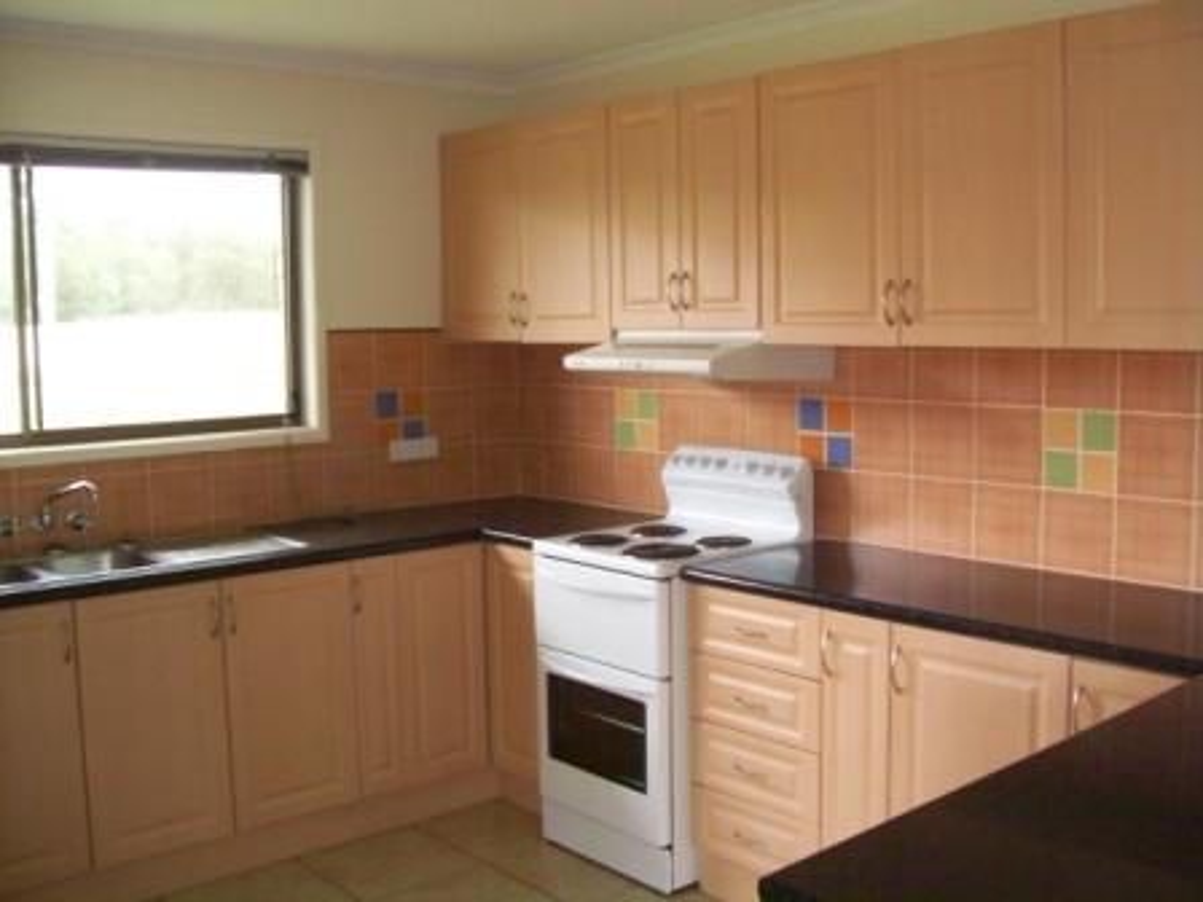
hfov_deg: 51.4
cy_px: 451
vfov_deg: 39.7
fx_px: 1251
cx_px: 602
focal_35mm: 36
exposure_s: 1/72.9
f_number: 2.7
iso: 160
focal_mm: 6
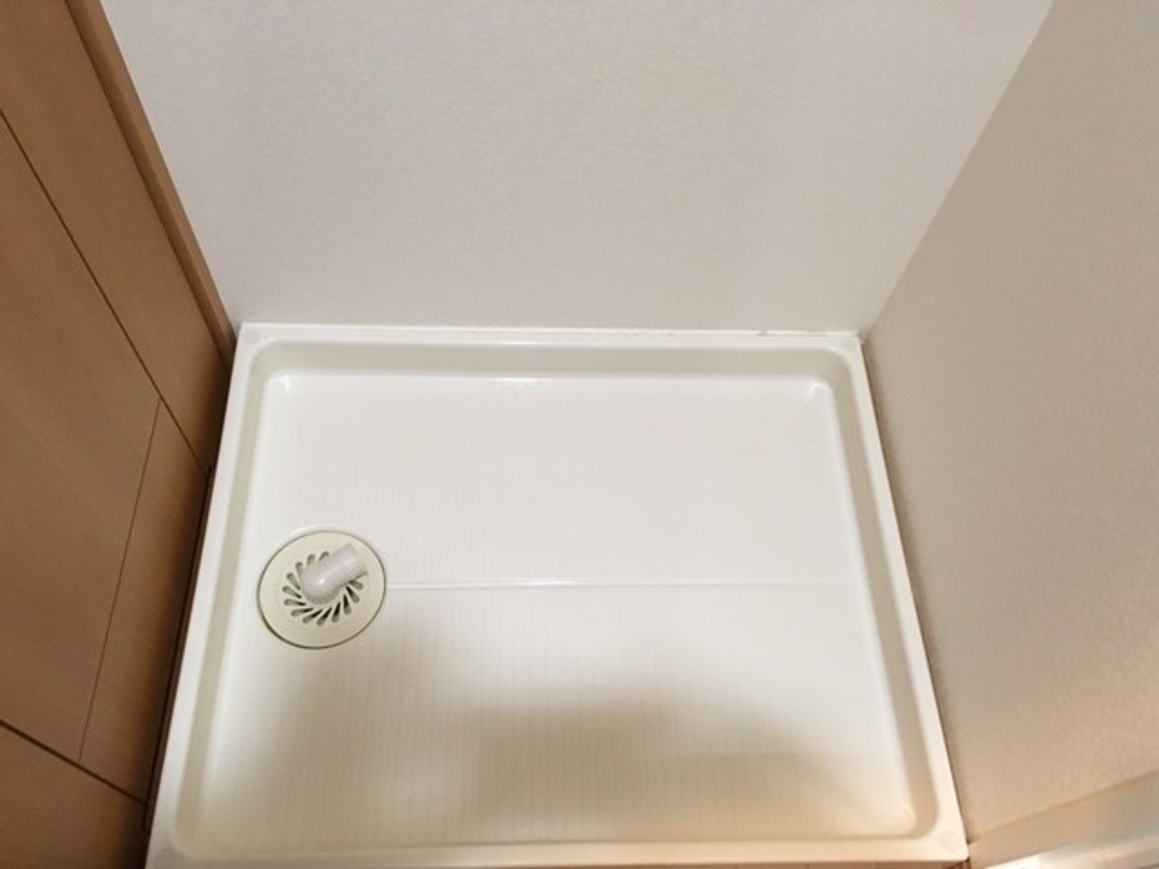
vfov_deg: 48.2
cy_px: 434
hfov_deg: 61.7
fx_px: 971
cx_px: 580
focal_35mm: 29
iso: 160
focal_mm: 4.15
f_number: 2.2
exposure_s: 1/33
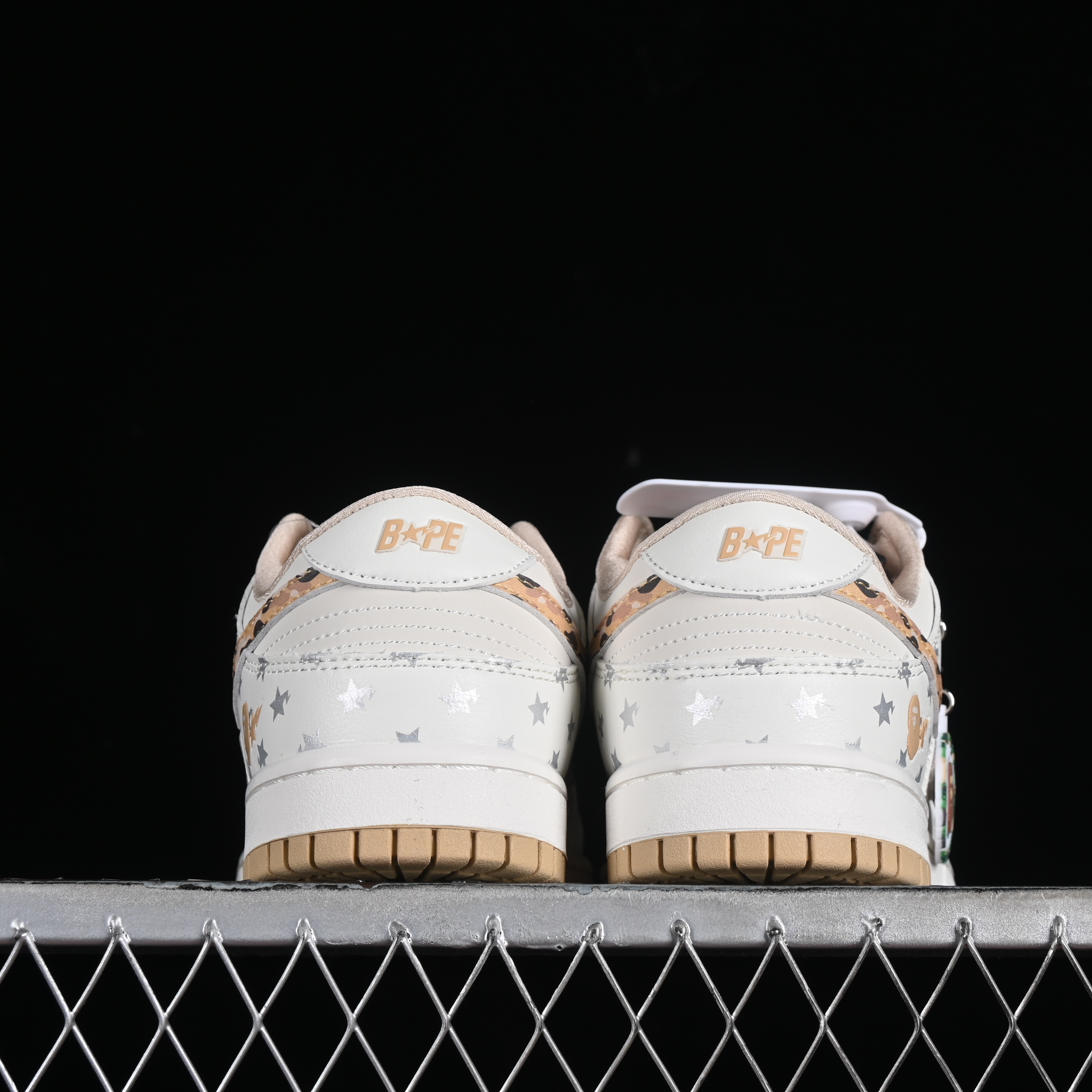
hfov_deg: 18.1
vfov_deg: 18.1
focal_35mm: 96
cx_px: 606
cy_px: 547
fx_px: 3426
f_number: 8
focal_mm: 50
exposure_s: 1/80
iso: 160
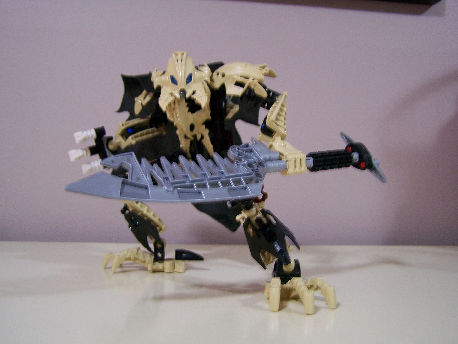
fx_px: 503
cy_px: 172
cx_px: 229
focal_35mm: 38
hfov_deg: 48.9
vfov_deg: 37.8
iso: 160
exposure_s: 1/8
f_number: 2.8
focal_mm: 6.3
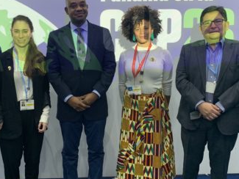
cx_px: 93
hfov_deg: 46.5
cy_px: 74
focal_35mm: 40
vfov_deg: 35.9
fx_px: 276
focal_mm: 4.25
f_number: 1.8
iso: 100
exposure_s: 1/60
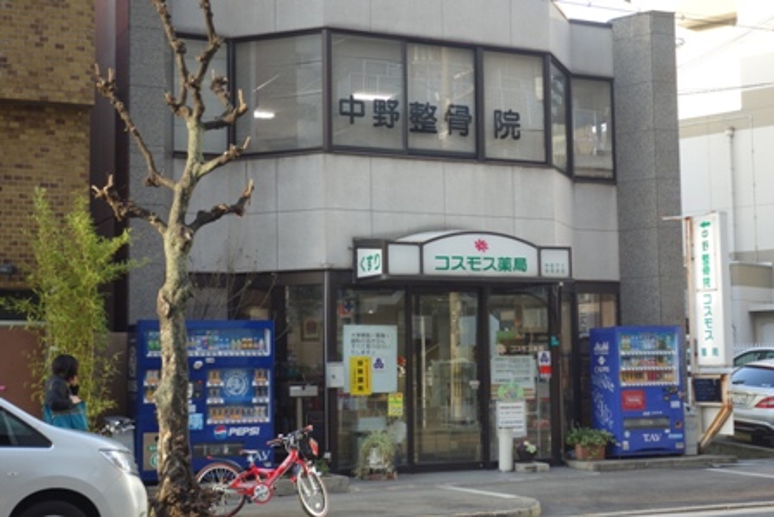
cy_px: 258
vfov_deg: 22.3
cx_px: 387
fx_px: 1312
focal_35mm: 61
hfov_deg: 32.9
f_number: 3.5
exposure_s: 1/80
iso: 125
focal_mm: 22.49
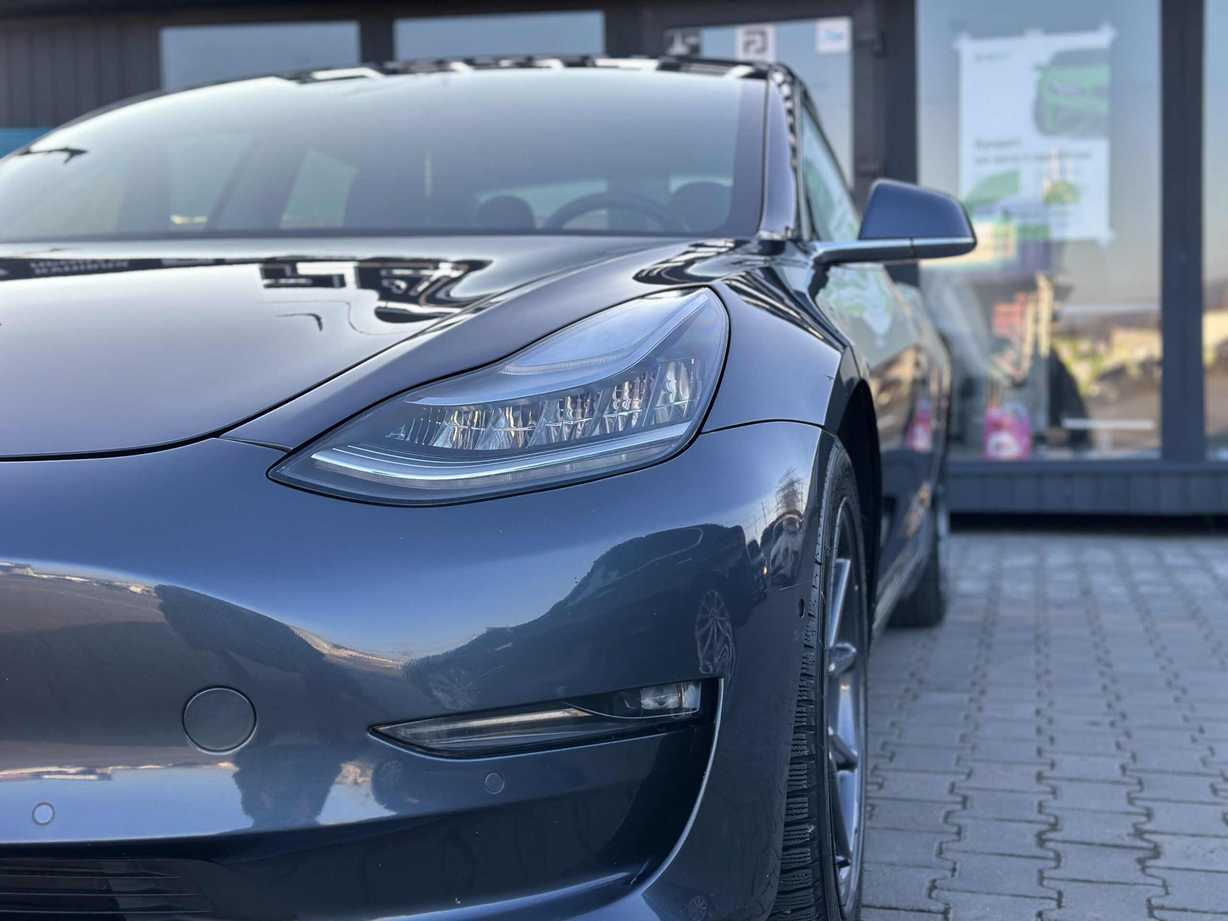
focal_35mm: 48
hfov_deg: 39.7
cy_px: 460
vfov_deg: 30.3
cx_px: 614
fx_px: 1703
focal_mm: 6.86
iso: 80
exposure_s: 1/709
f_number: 1.78
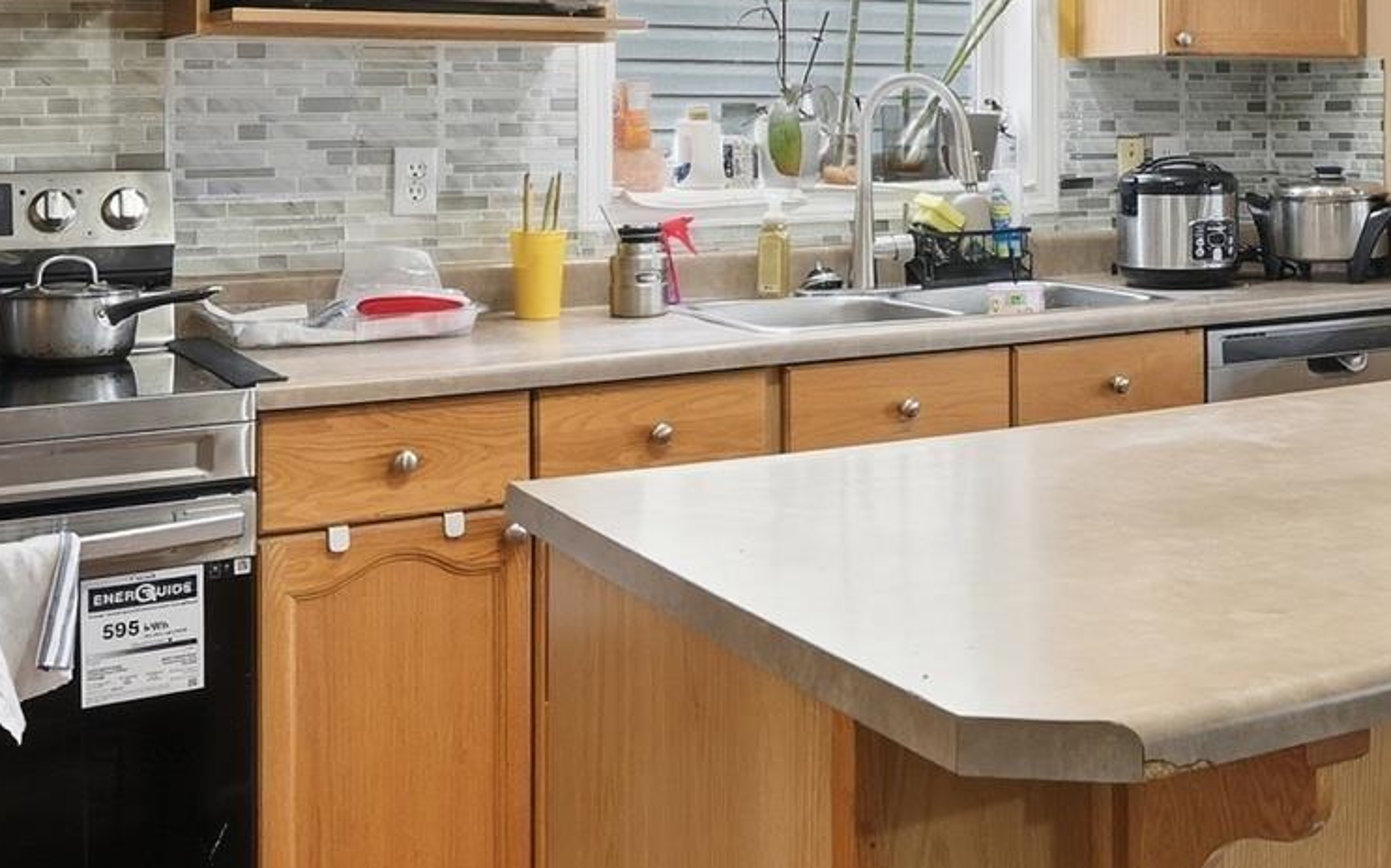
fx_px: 1819
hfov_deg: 39.7
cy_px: 102
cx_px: 1163
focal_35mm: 48
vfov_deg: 26.1
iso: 100
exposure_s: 1/10
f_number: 8
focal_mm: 14
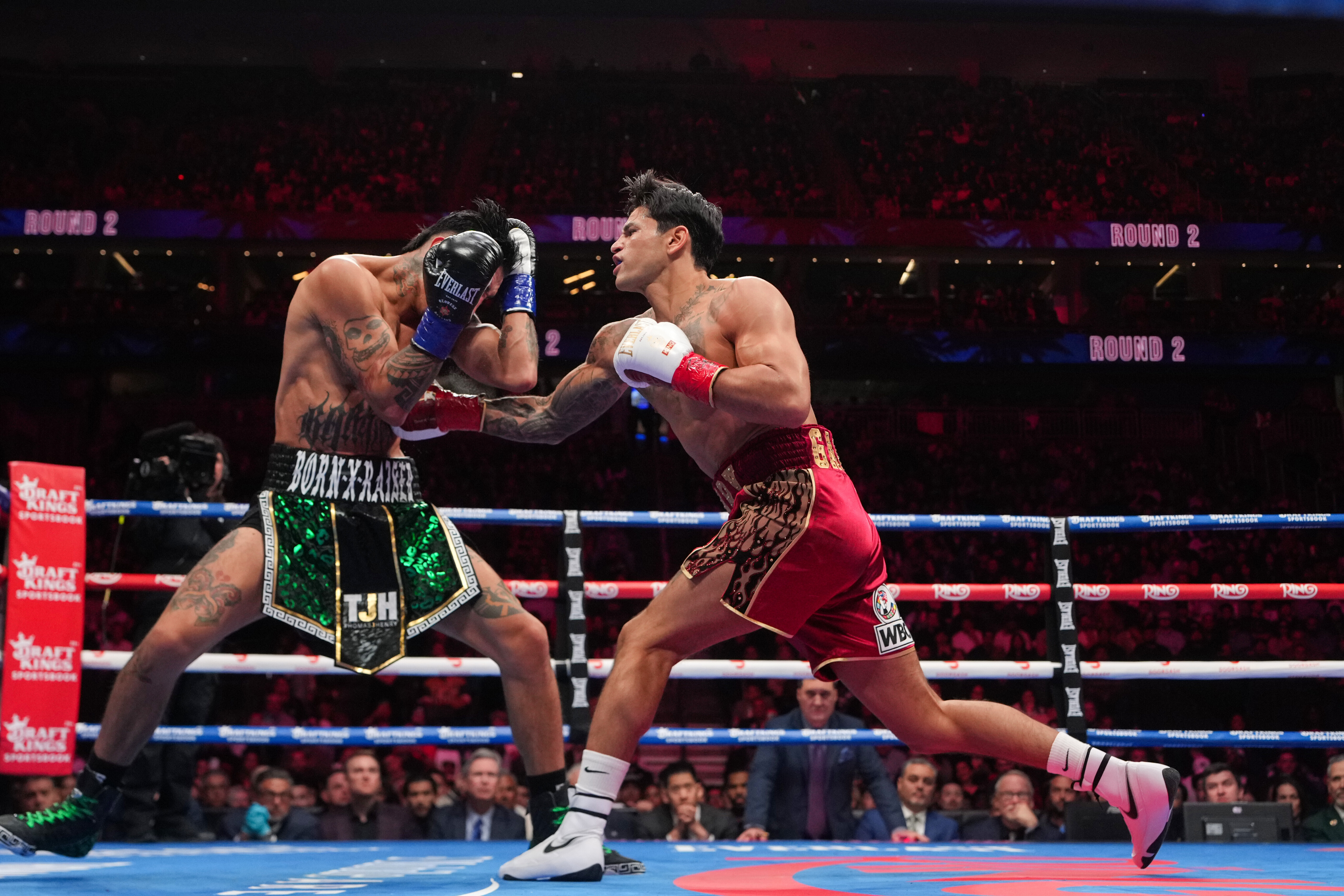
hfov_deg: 46.4
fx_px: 1568
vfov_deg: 31.9
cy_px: 448
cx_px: 672
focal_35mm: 42
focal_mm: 28
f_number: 2.8
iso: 2500
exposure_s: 1/2500
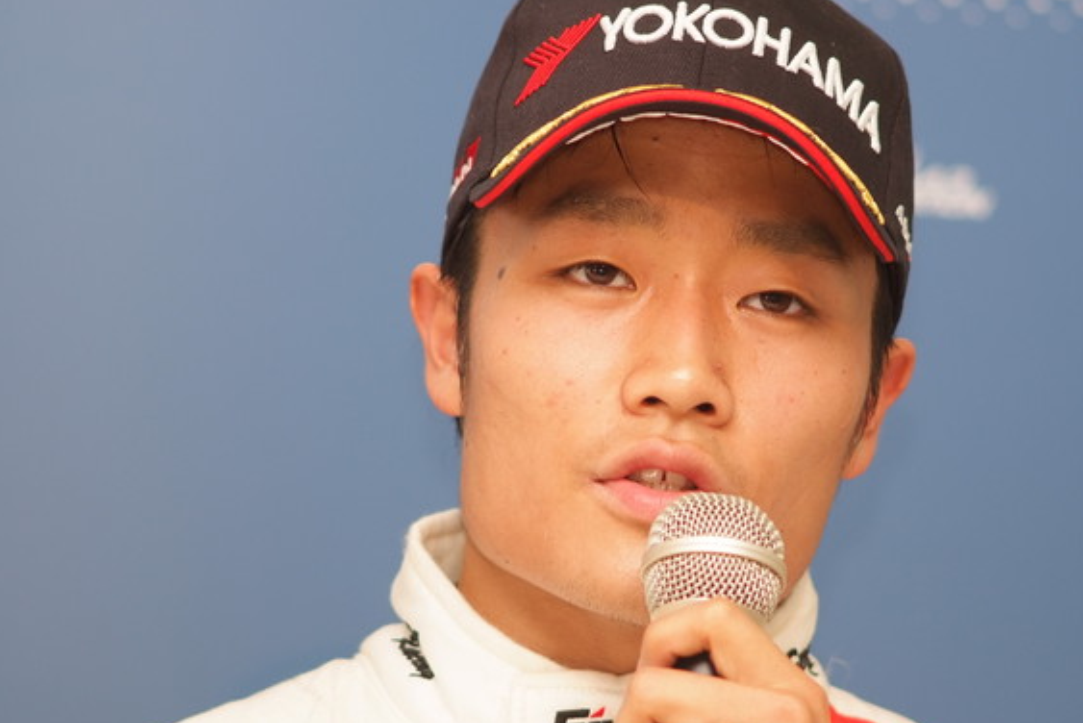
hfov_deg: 6.0
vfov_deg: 4.0
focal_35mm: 345
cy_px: 410
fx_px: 10384
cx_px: 619
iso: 400
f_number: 2.8
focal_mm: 180
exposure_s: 1/125
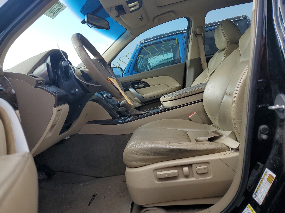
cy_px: 106
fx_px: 214
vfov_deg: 53.1
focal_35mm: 26
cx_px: 142
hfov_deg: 67.3
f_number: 1.5
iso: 50
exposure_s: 1/769
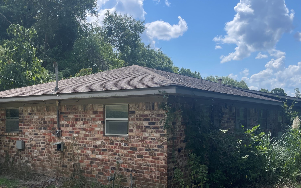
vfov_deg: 33.5
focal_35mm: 38
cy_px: 114
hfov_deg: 51.5
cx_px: 156
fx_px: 312
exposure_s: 1/3300
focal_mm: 4.2
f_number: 1.6
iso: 32
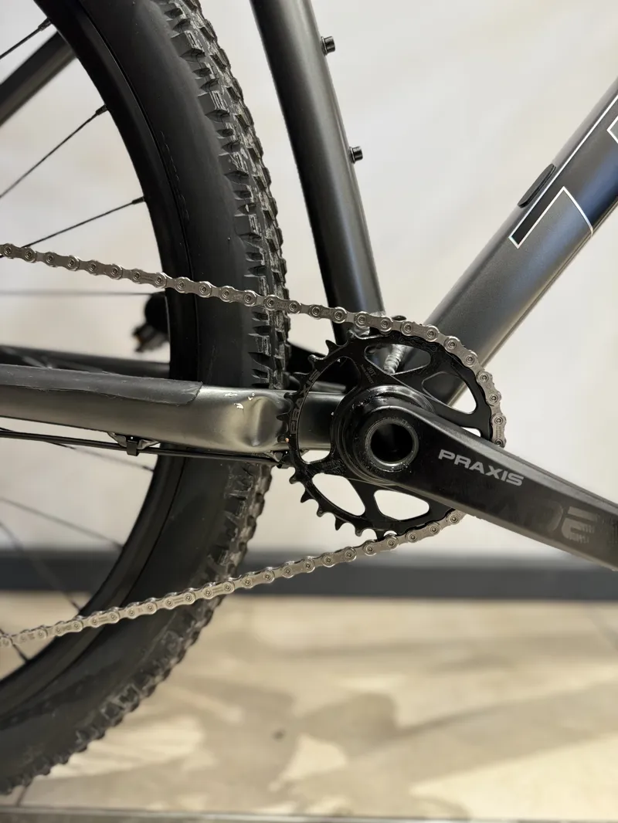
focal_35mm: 24
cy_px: 412
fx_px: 571
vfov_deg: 71.6
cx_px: 309
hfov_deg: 56.8
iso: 160
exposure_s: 1/50
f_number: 1.78
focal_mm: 6.86
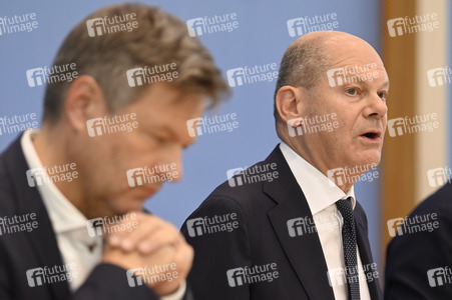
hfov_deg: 13.7
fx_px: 1882
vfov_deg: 9.1
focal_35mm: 150
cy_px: 150
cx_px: 226
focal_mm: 150
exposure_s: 1/640
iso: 1000
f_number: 2.8
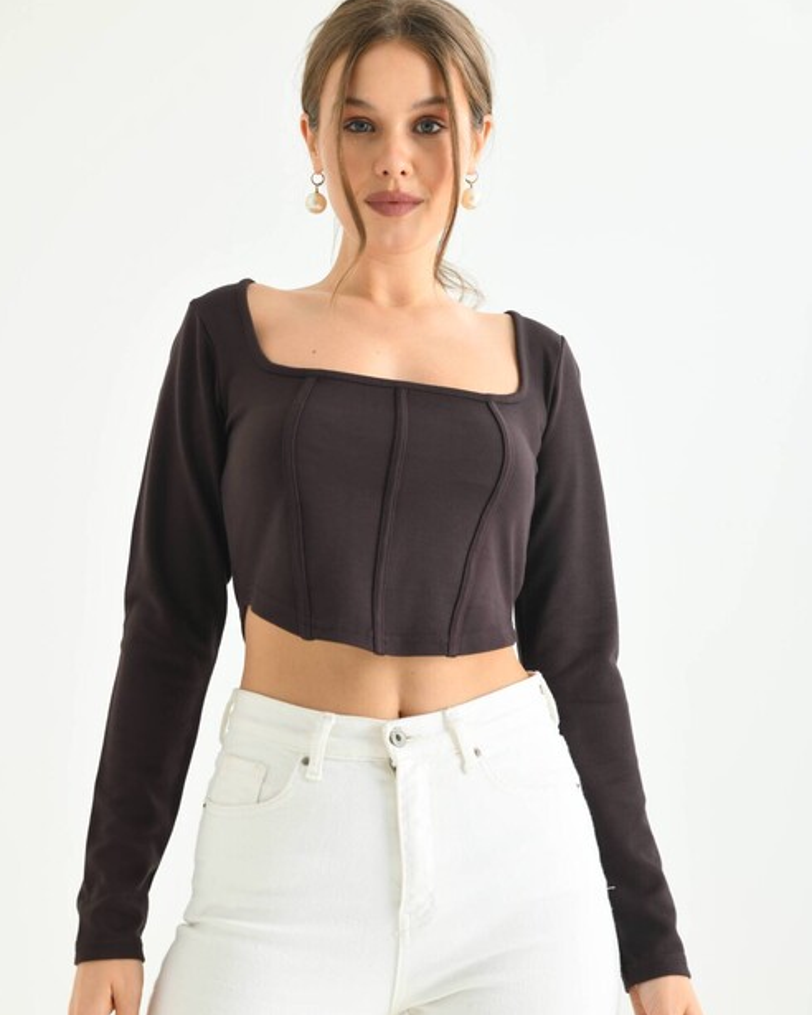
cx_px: 401
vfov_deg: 26.8
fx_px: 2133
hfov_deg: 21.6
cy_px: 503
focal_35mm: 71
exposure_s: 1/125
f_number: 5.6
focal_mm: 62
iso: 160
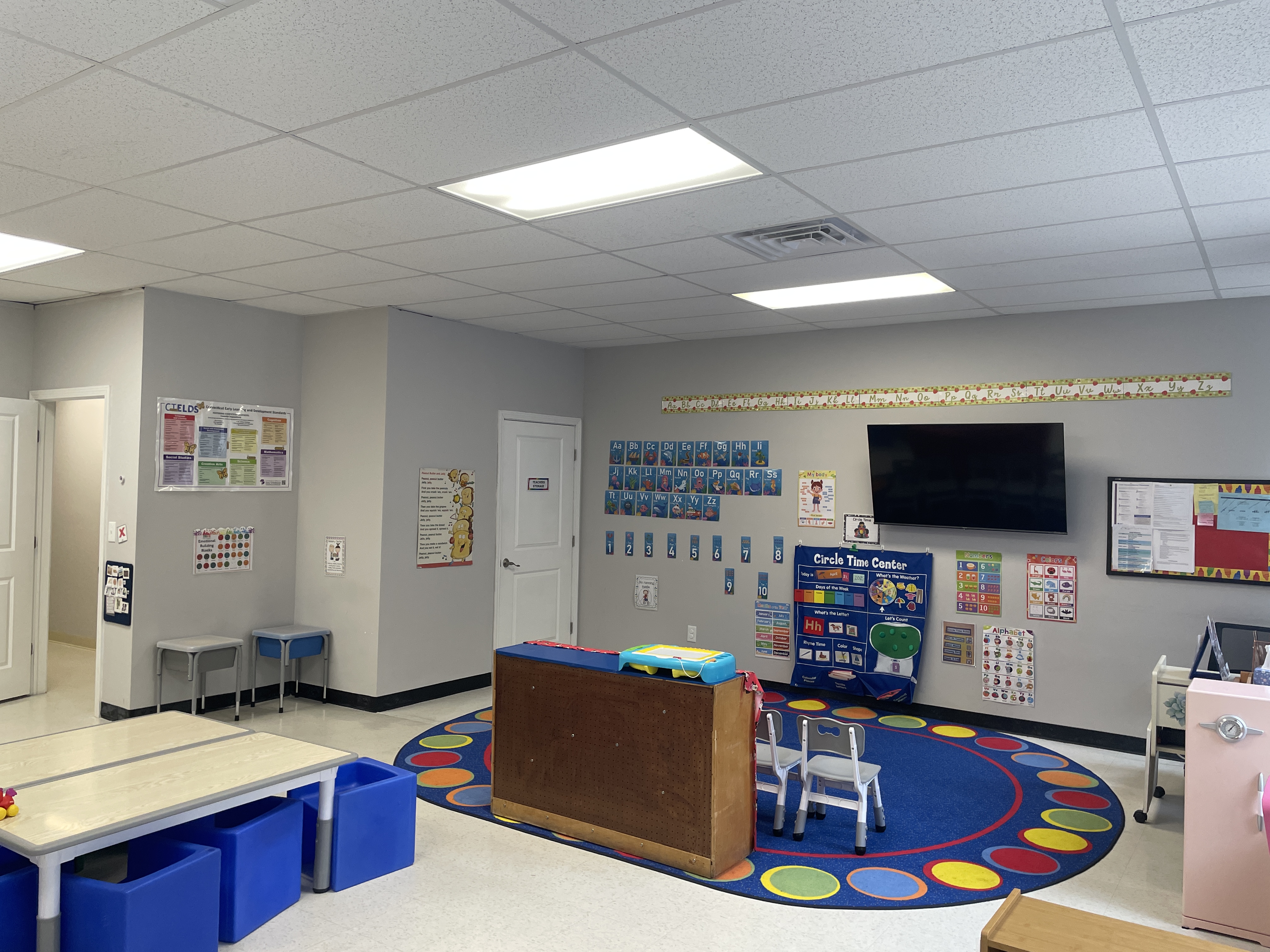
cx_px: 635
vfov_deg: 53.1
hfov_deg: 67.3
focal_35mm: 26
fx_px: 954
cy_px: 476
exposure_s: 1/120
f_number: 1.6
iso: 125
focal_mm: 4.2
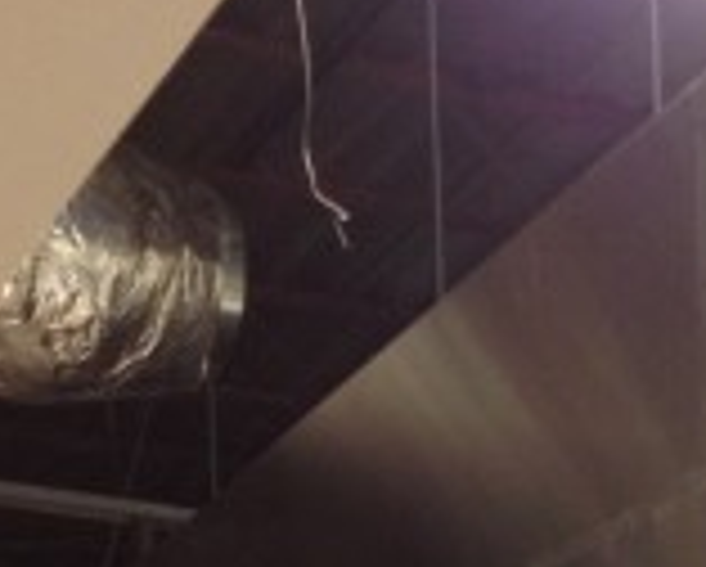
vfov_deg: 9.5
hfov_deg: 12.2
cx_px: 980
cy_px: 1150
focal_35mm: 152
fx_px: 3180
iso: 100
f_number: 2.4
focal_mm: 4.28
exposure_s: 1/20
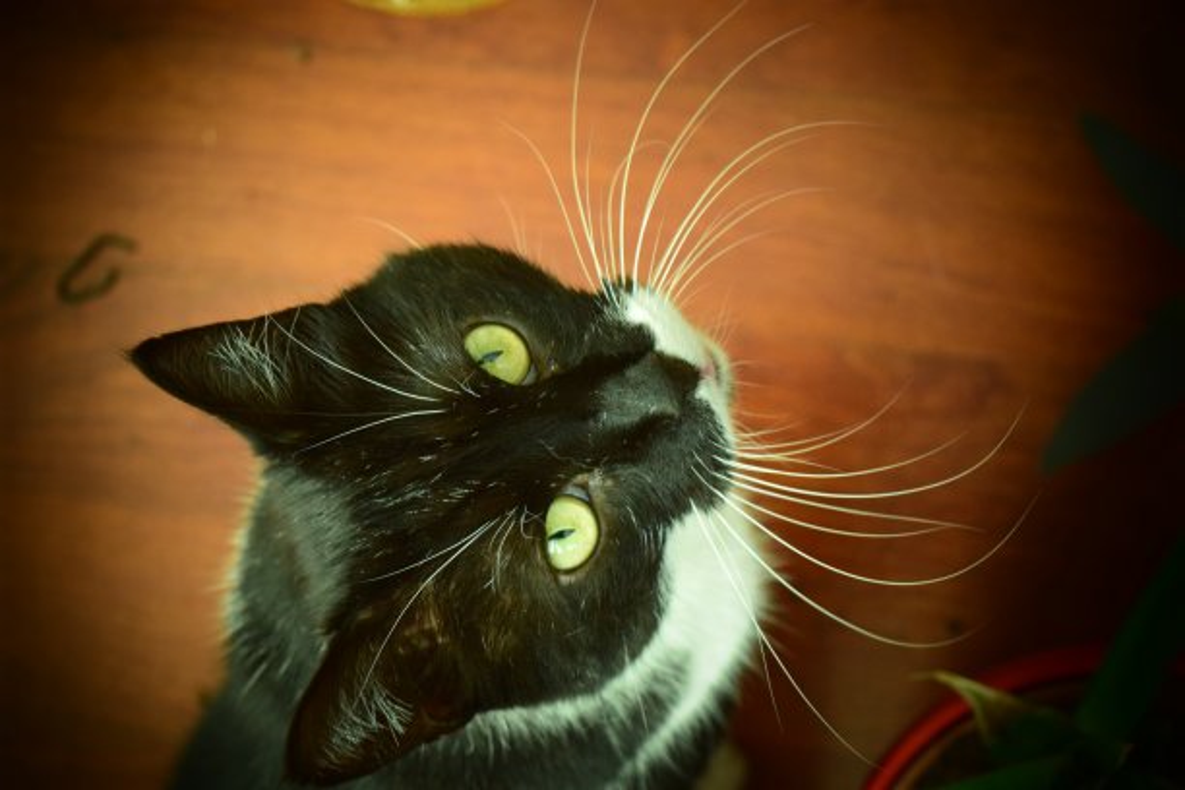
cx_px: 592
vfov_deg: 16.6
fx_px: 2715
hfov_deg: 24.6
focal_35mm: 82
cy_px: 395
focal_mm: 55
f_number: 5.6
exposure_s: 1/60
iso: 2800
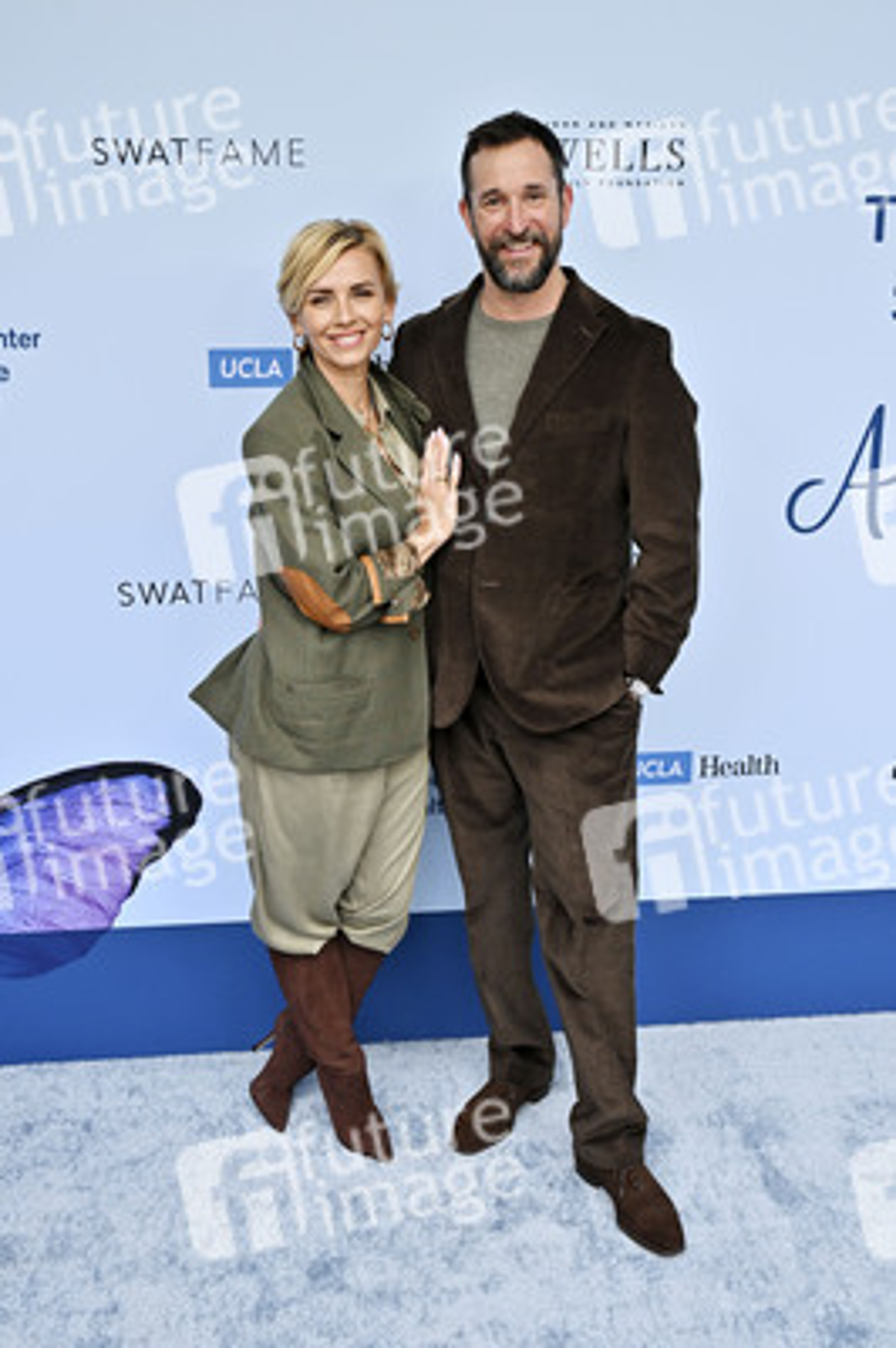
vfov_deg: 54.5
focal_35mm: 35
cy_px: 674
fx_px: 1309
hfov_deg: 37.8
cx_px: 448
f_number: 6.3
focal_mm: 35
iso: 640
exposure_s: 1/320
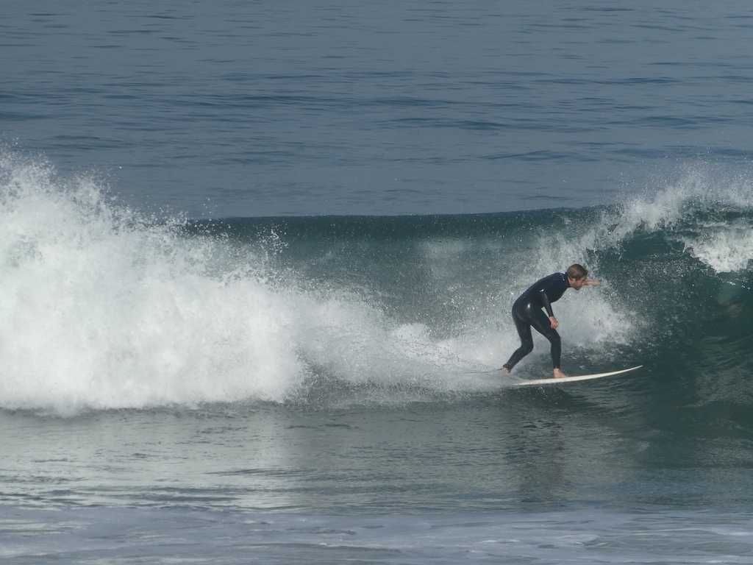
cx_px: 376
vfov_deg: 4.0
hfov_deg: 5.3
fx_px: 8114
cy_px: 282
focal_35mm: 373
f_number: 6
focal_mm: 66.8
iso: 80
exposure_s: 1/800
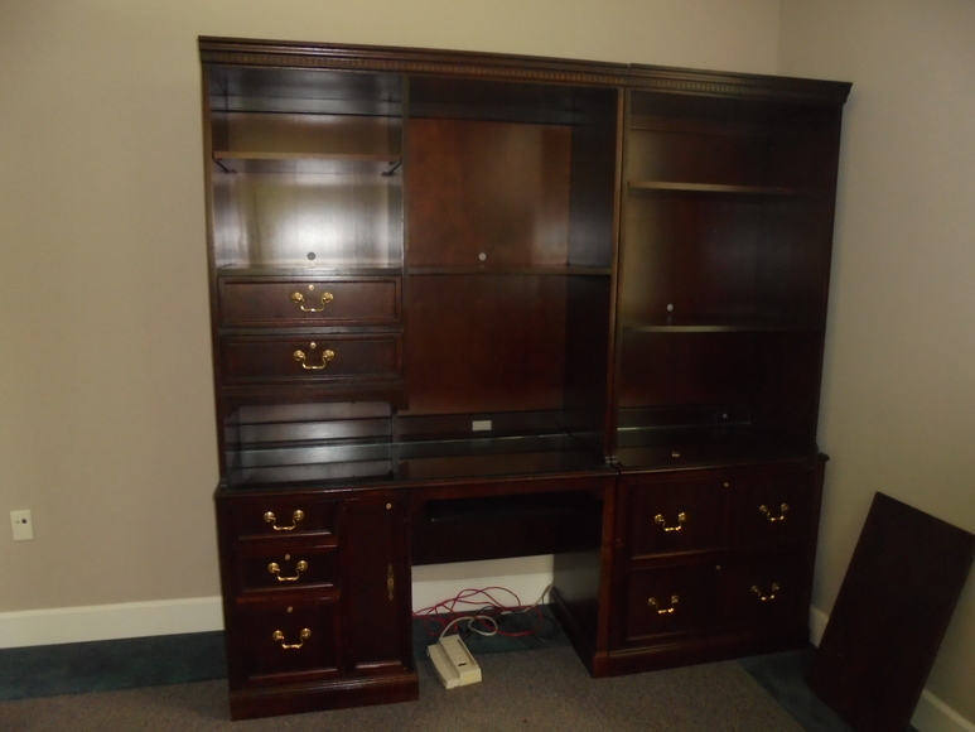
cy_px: 366
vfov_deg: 53.1
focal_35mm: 26
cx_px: 488
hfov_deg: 67.3
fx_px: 732
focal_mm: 4.6
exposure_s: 1/30
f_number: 3.5
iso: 400
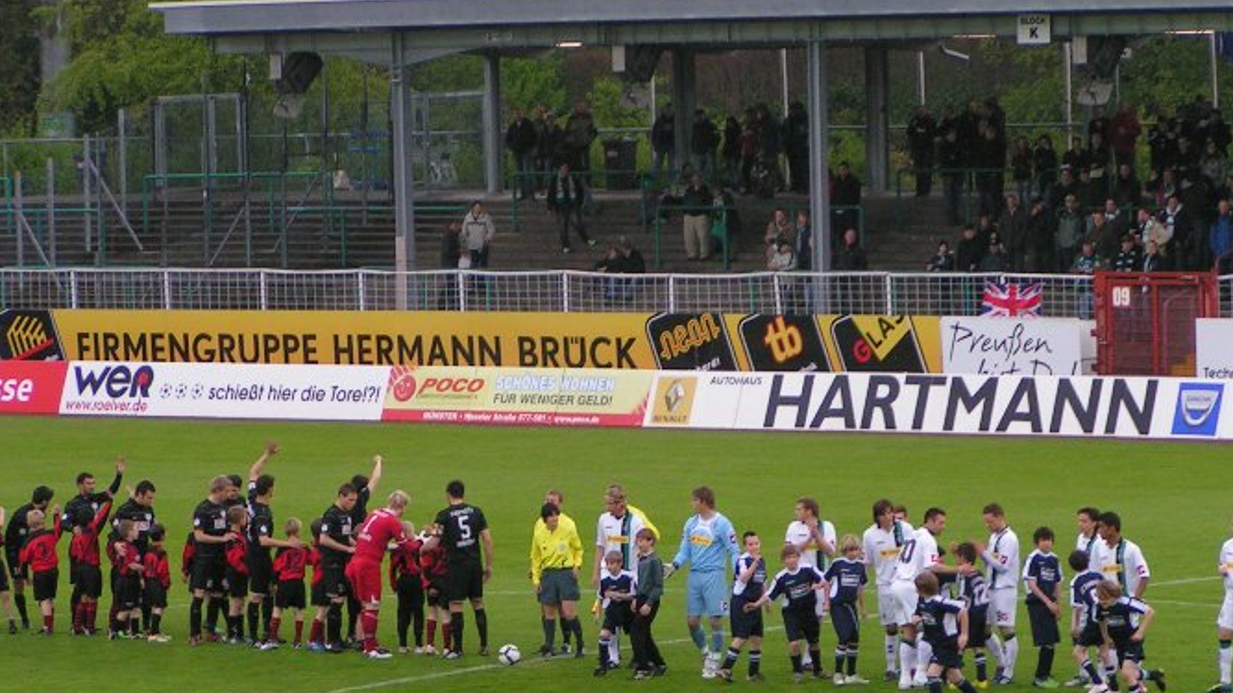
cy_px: 484
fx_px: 6702
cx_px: 614
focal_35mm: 205
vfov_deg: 5.9
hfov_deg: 10.5
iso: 125
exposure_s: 1/160
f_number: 3.5
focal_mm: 24
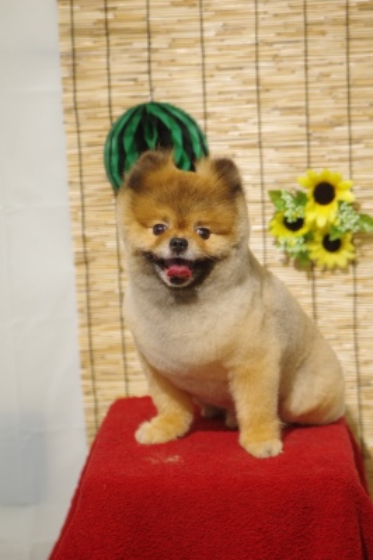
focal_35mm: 112
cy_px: 280
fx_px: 1744
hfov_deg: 12.2
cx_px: 186
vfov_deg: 18.3
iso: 320
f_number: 2.8
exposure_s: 1/80
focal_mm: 75
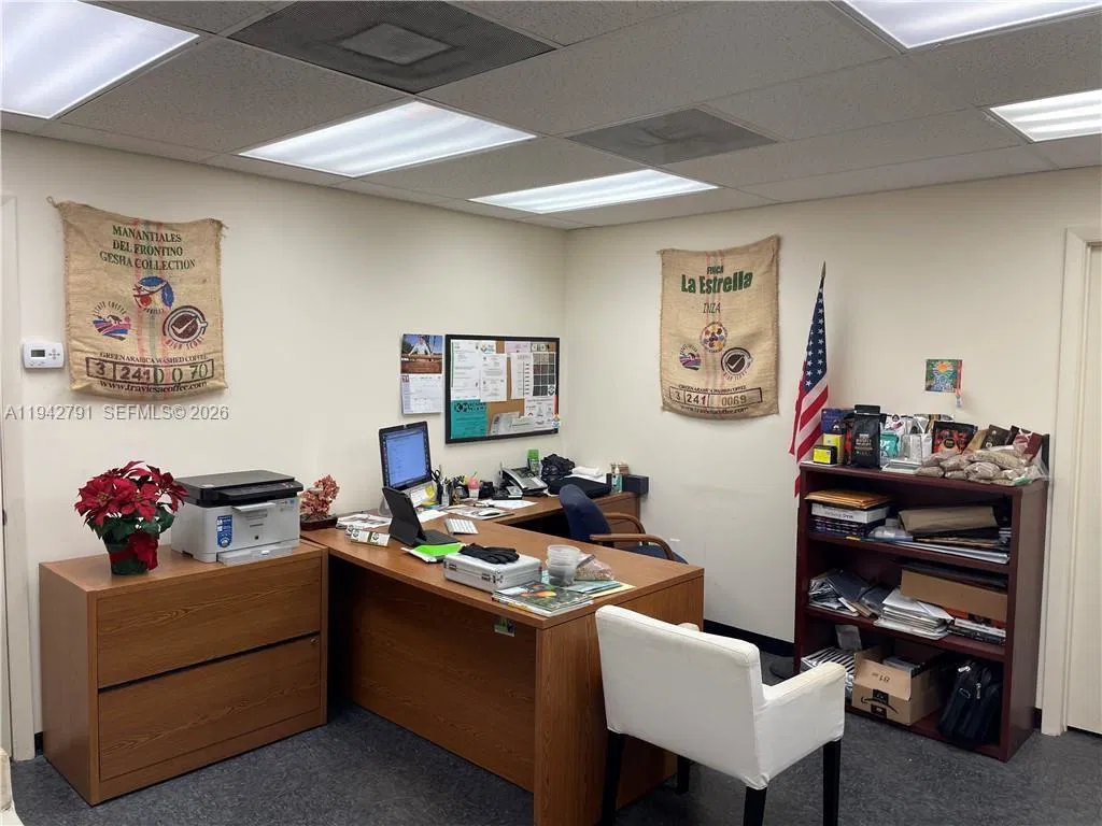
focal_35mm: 26
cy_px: 413
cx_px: 551
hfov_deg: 67.3
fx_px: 828
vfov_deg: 53.1
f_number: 1.6
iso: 40
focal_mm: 4.2
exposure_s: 1/120
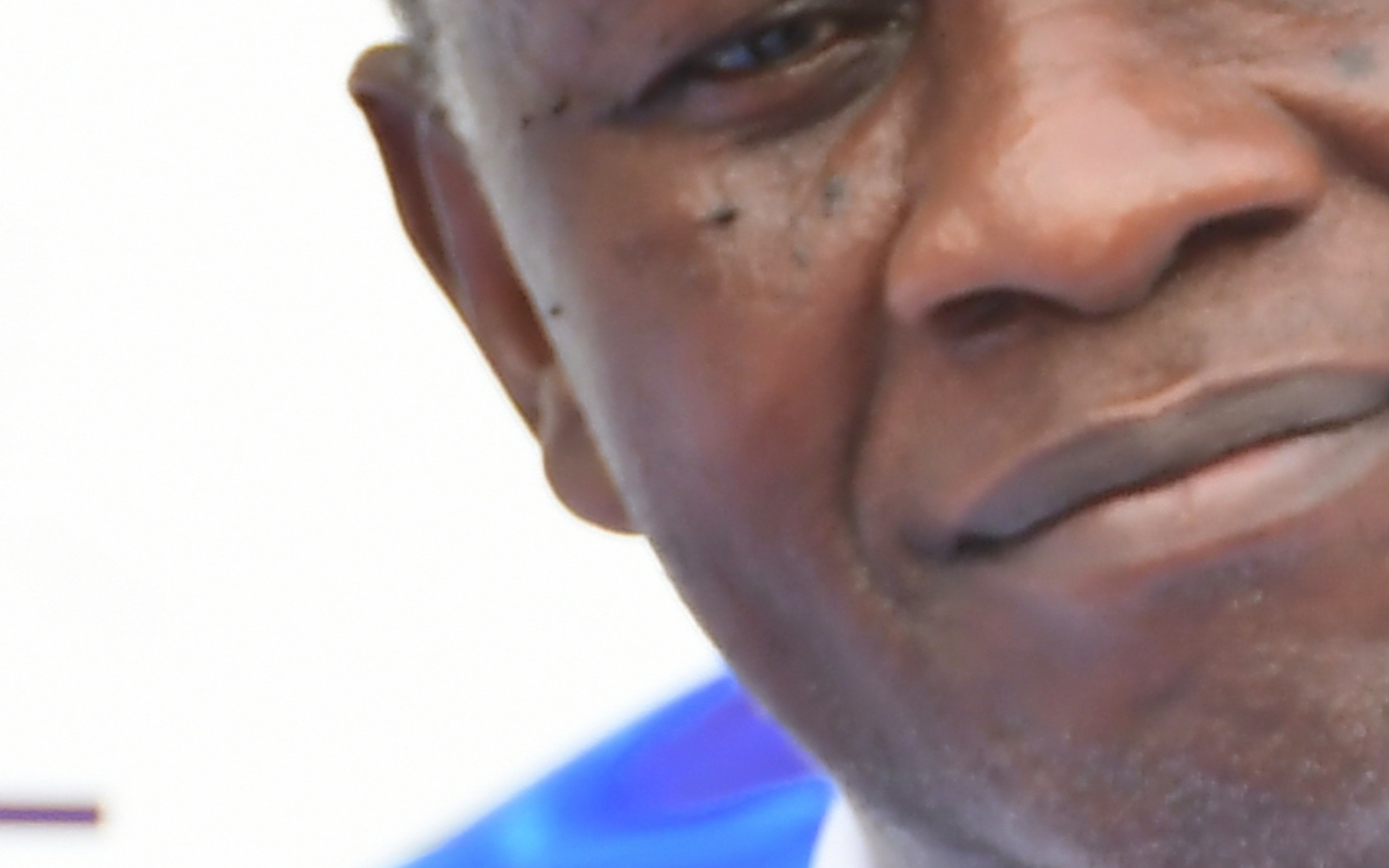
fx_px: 25172
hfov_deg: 3.2
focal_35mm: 665
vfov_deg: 2.0
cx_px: 2078
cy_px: 1225
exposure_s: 1/250
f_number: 6.3
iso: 250
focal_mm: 66
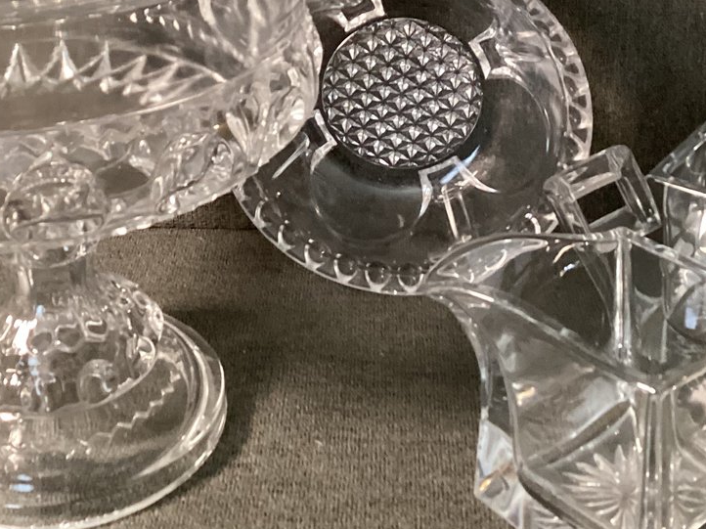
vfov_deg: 21.7
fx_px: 1325
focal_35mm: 65
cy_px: -8
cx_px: 292
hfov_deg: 29.8
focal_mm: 3.3
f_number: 2.4
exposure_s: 1/40
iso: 320
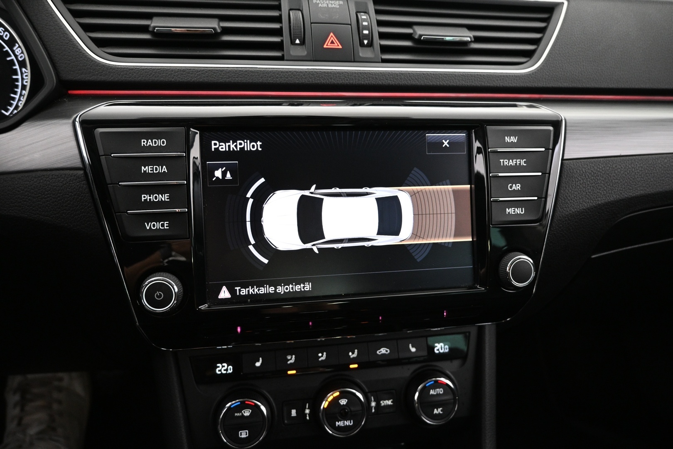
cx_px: 336
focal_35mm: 24
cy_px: 224
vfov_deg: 53.1
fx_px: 449
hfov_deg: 73.7
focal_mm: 16
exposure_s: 1/20
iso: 1600
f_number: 3.5
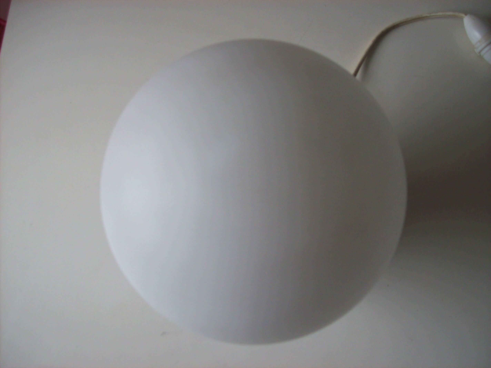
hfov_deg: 51.4
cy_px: 184
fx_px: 510
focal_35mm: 36
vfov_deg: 39.6
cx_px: 246
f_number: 2.7
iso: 80
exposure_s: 1/96.7
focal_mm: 6
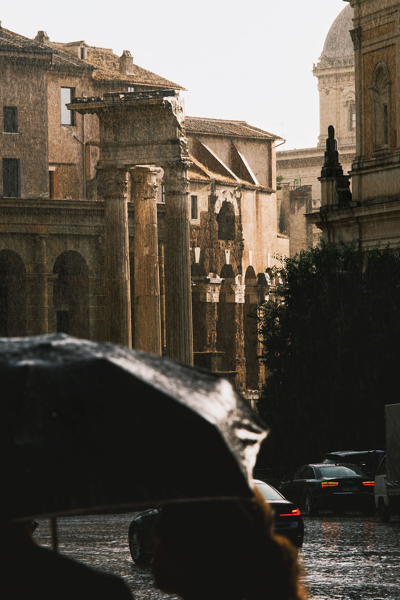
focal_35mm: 163
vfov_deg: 12.6
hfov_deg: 8.4
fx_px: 2716
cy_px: 228
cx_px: 184
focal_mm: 80
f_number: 8
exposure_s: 1/160
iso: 250
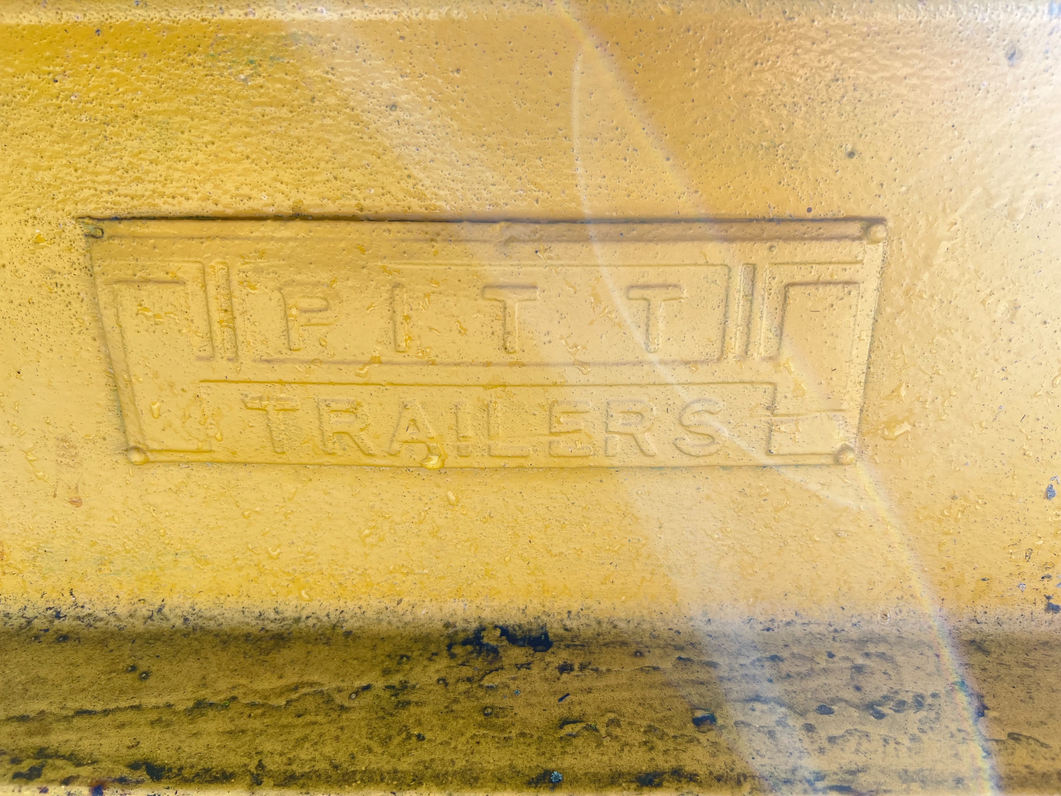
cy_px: 398
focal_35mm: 26
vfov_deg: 53.1
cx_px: 530
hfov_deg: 67.3
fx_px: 797
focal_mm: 5.7
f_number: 1.5
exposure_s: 1/383
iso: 50
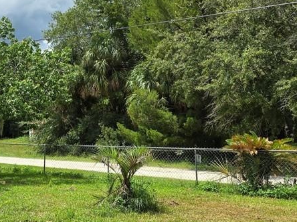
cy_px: 103
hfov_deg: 34.9
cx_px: 56
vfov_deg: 27.5
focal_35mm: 53
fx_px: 455
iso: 12
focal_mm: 6.3
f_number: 1.7
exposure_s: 1/705
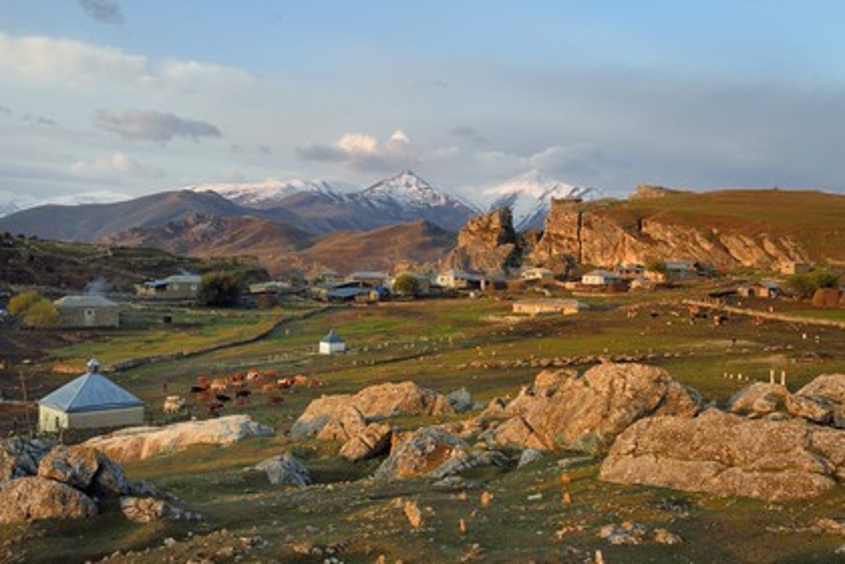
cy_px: 282
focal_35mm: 40
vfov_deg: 33.4
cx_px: 422
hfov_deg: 48.5
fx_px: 939
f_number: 14
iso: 800
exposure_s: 1/160
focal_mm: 40
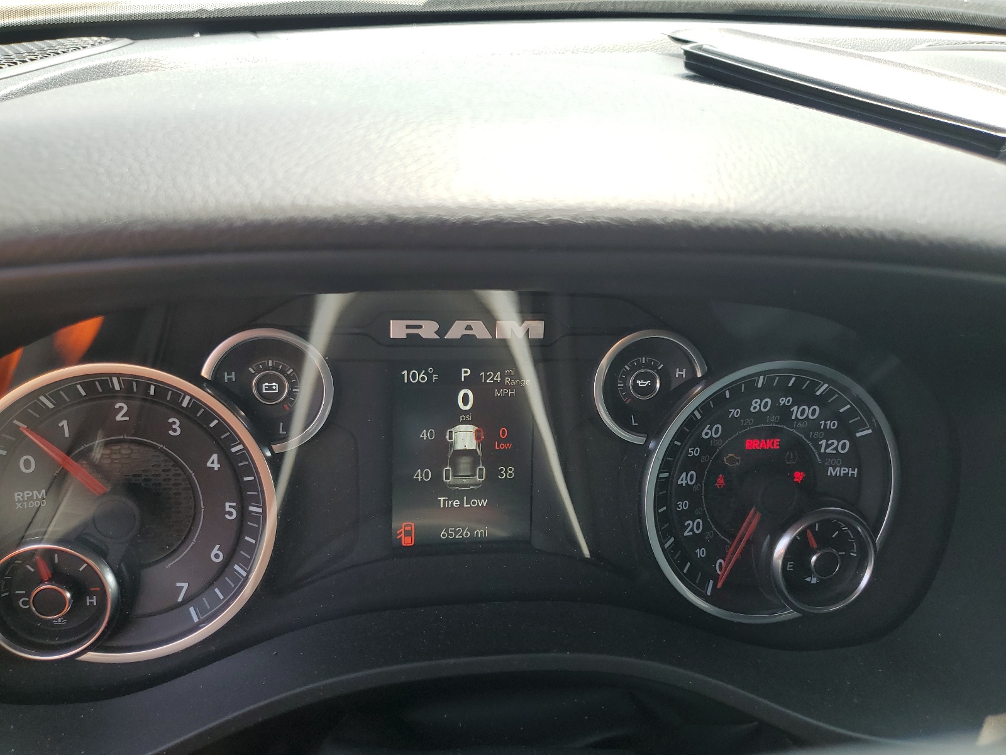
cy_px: 378
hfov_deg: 67.3
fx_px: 756
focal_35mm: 26
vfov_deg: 53.1
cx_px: 503
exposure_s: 1/455
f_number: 1.5
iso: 50
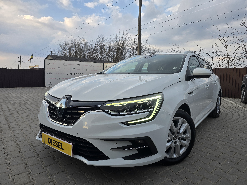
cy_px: 92
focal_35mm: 23
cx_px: 124
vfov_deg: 58.9
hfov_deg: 73.9
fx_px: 164
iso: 16
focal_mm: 6.3
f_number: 1.7
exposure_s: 1/180
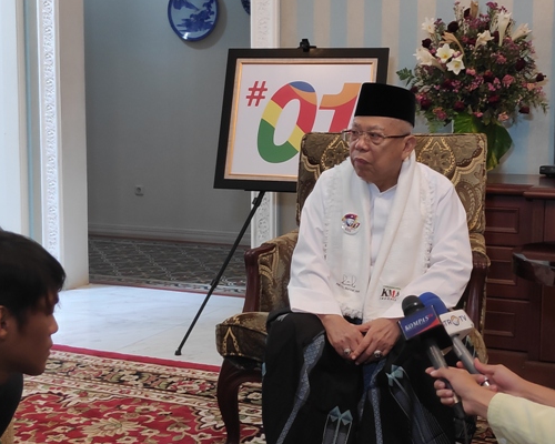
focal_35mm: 25
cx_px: 340
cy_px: 199
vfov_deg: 56.7
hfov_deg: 67.3
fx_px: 411
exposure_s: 1/50
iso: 382
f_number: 1.9
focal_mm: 3.94
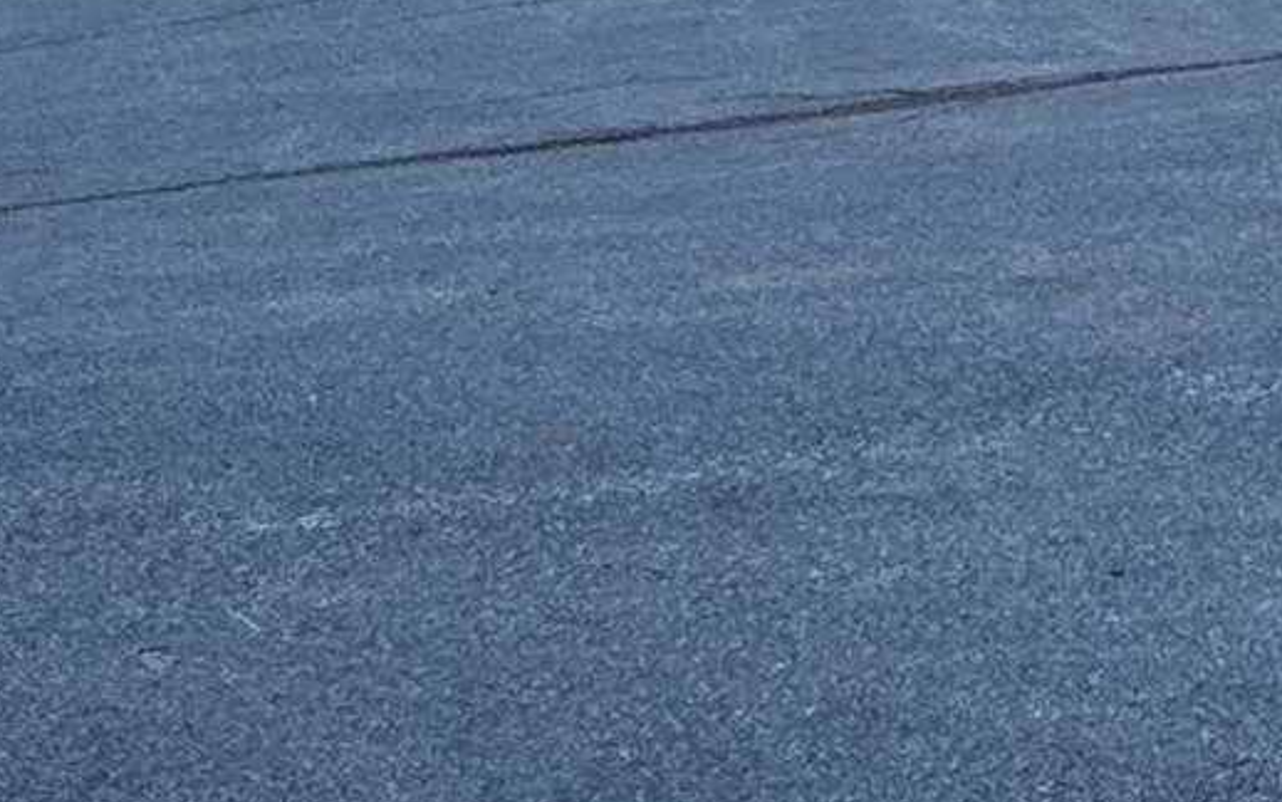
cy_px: -587
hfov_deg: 18.0
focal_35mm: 88
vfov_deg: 13.5
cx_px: 2398
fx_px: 3075
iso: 40
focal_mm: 2.22
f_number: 2.2
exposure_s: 1/587
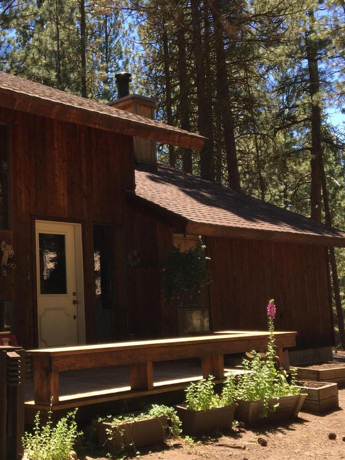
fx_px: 664
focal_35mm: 50
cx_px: 70
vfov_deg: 38.2
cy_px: 236
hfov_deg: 28.5
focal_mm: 4.15
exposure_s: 1/463
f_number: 2.2
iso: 25
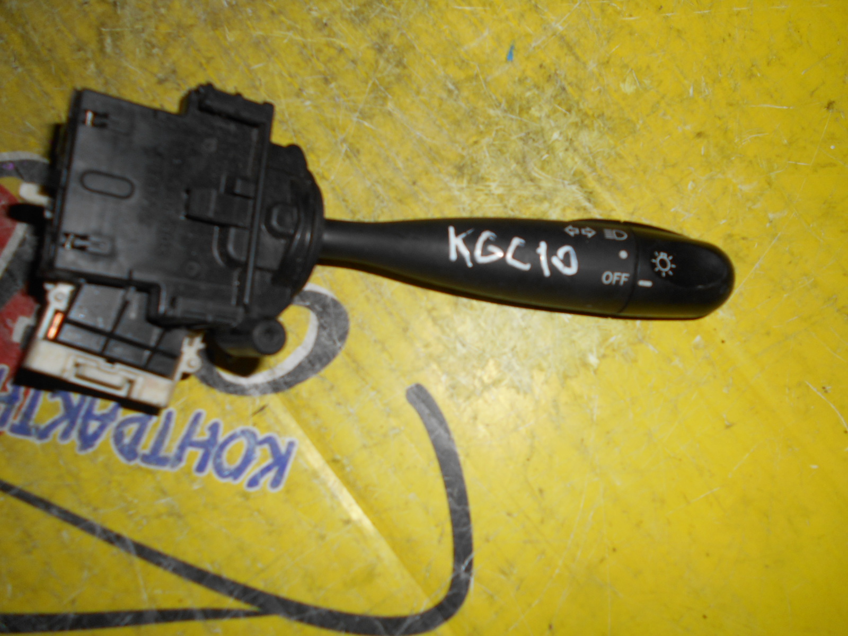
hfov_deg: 67.3
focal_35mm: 26
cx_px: 424
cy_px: 318
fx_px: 637
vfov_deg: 53.1
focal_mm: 4.6
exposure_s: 1/25
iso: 80
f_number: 3.2
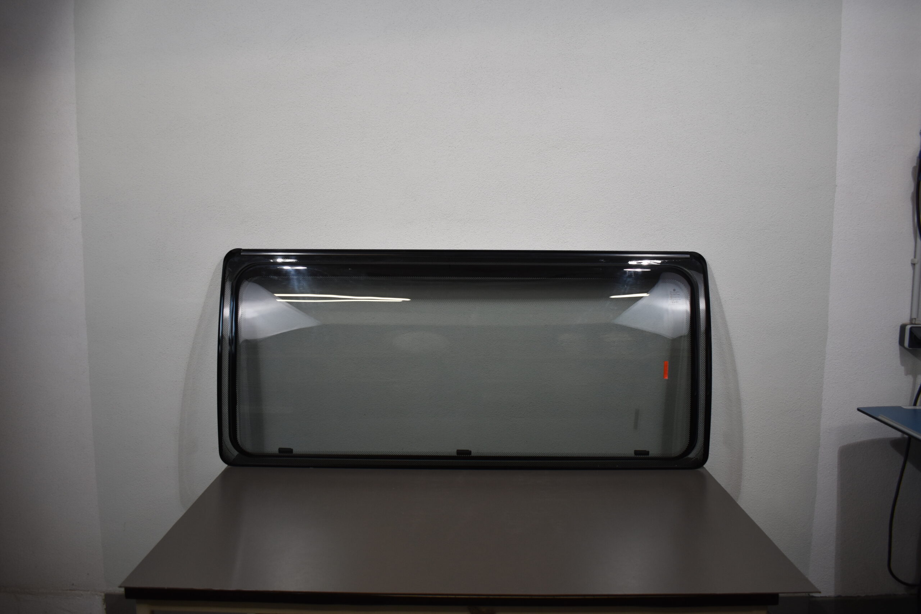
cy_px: 307
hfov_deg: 61.9
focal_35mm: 30
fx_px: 767
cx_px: 460
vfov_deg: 43.6
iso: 400
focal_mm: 20
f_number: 3.5
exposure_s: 1/250
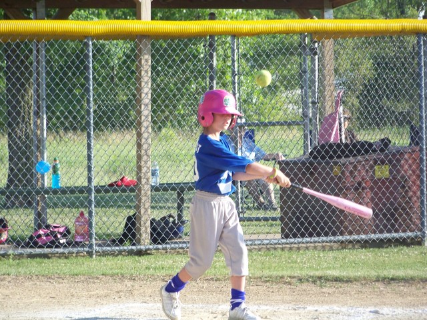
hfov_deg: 7.3
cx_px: 214
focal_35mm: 272
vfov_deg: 5.5
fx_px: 3355
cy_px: 160
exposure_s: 1/640
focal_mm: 44.5
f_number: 4
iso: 200
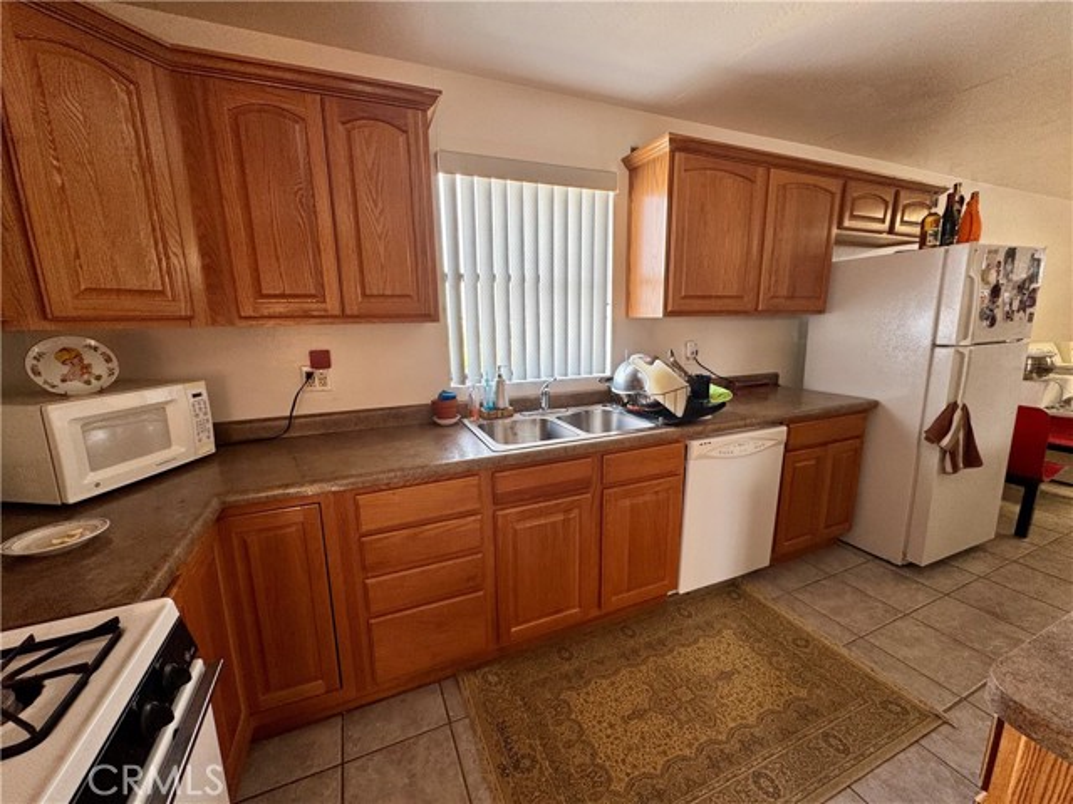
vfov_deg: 85.7
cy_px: 402
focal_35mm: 14
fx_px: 434
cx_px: 536
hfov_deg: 102.1
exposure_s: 1/99
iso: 80
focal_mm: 2.22
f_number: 2.2
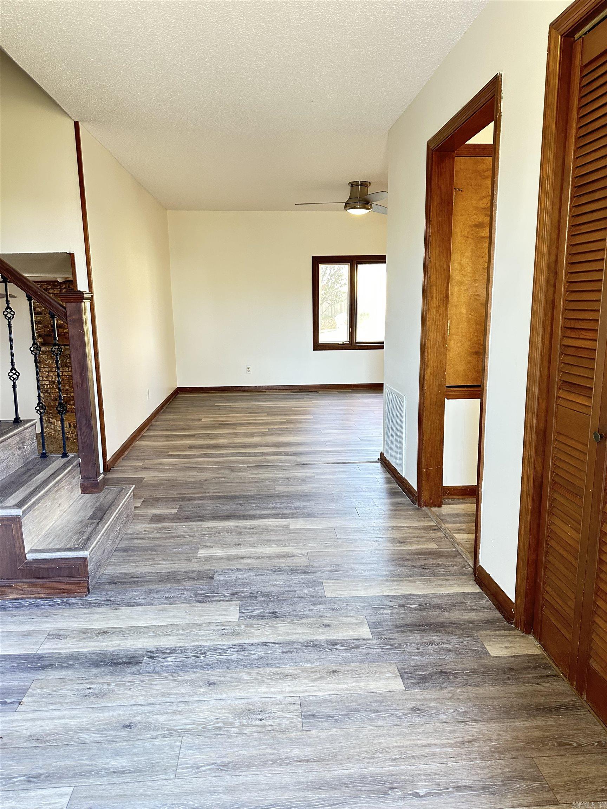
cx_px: 304
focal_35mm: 24
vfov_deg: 71.6
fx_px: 561
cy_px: 404
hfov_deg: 56.8
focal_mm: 6.86
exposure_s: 1/60
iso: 400
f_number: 1.78
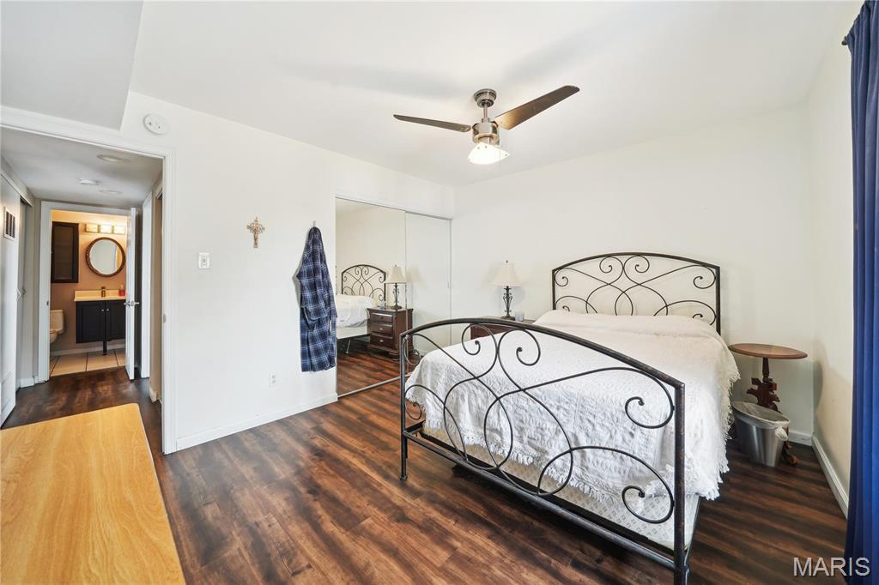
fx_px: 293
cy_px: 292
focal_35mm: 12
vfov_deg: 90.0
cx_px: 440
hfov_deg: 112.6
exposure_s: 1/6
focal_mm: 12
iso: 400
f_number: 8
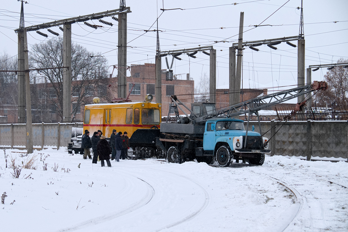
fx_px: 599
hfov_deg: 32.4
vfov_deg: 21.9
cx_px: 174
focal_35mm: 62
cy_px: 116
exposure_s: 1/60
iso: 640
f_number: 4.5
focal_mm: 41.3
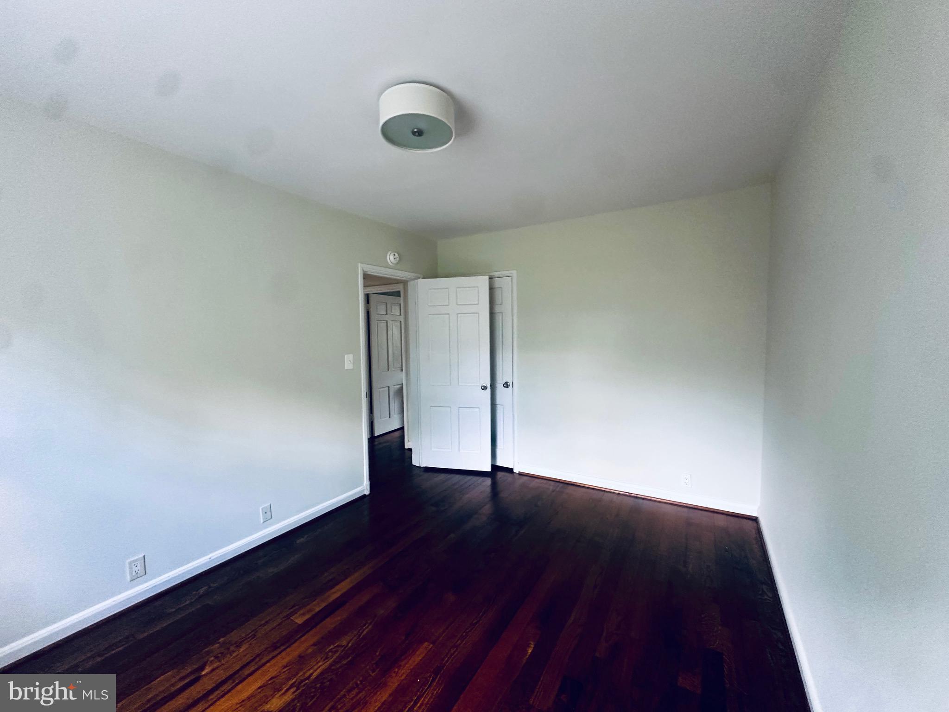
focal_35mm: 14
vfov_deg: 85.7
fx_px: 384
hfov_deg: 102.1
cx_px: 474
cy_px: 356
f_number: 2.2
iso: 320
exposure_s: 1/70
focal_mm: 2.22
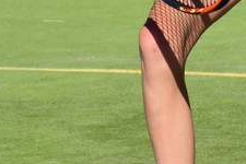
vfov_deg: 1.5
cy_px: -188
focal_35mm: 923
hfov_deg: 2.2
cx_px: 302
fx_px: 6309
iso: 400
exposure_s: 1/1250
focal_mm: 135
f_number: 9
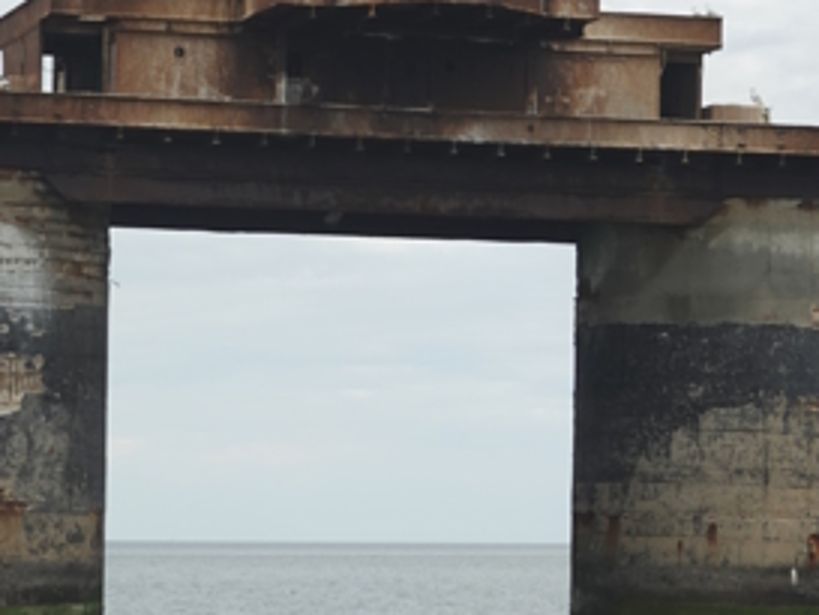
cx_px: 312
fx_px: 4071
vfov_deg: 8.6
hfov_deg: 11.5
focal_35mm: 172
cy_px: 382
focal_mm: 25.61
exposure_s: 1/800
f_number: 4
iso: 100
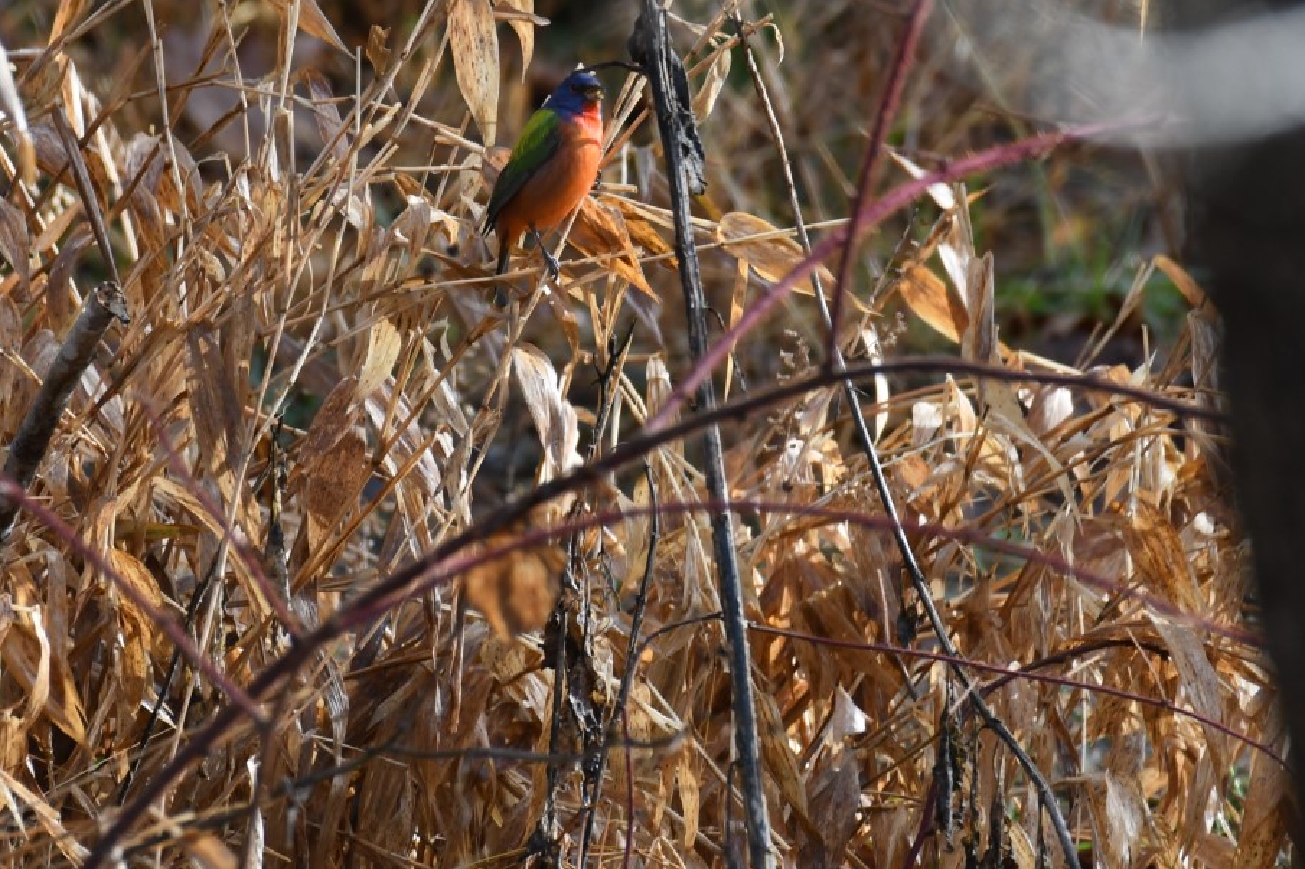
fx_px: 48672
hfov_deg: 1.5
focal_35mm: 1343
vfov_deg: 1.0
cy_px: 189
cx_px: 590
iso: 800
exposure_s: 1/800
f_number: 7.1
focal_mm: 500
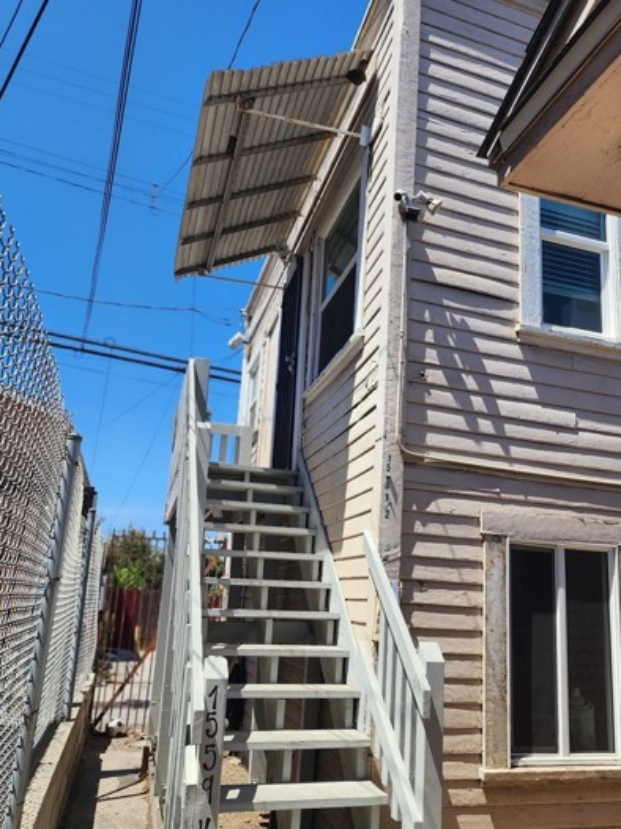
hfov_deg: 49.5
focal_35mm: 28
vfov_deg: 63.2
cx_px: 358
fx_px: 670
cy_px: 467
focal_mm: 6.4
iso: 12
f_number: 1.8
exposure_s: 1/907
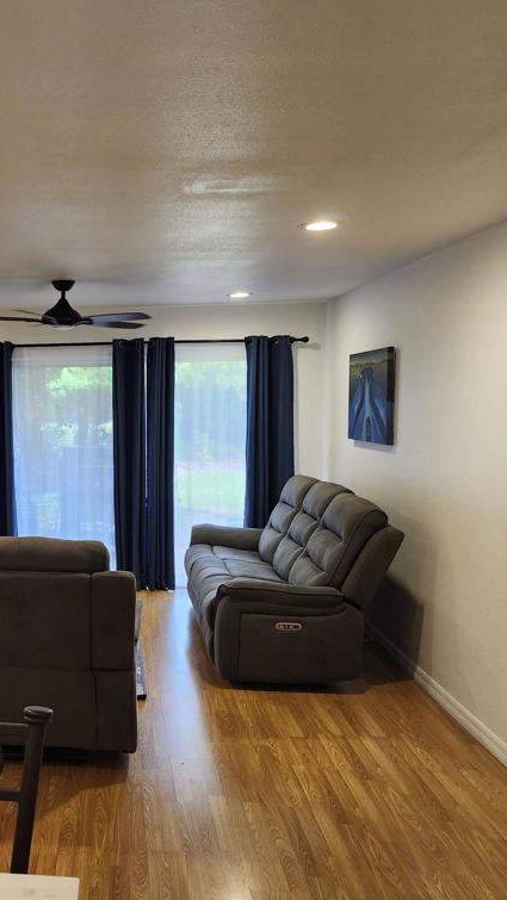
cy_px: 457
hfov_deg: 32.7
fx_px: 812
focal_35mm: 34
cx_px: 41
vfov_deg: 58.0
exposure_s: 1/120
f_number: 1.8
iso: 250
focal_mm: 5.54
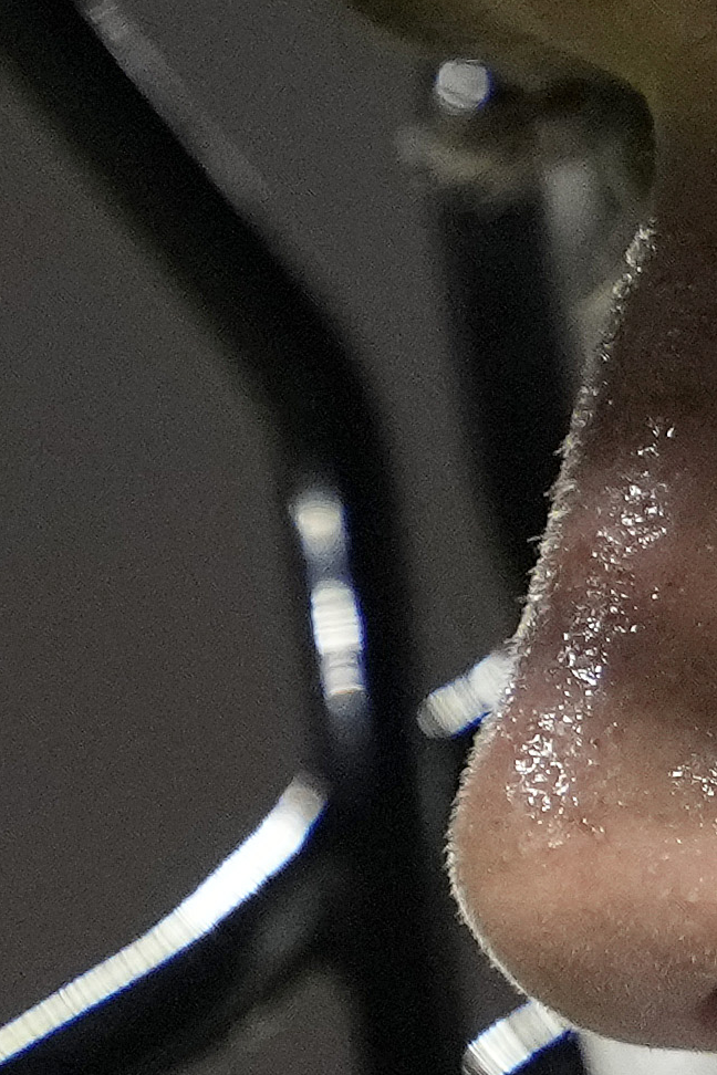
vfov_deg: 0.6
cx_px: 896
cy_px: 865
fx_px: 106167
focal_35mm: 3554
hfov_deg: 0.4
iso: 3200
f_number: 2.8
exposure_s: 1/1600
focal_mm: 400
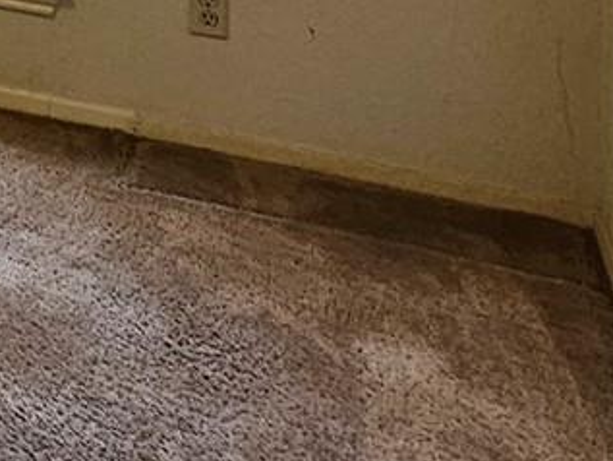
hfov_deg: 16.2
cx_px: -702
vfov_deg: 14.0
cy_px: -531
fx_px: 1488
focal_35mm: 84
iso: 100
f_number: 2.2
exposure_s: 1/60
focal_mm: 2.2
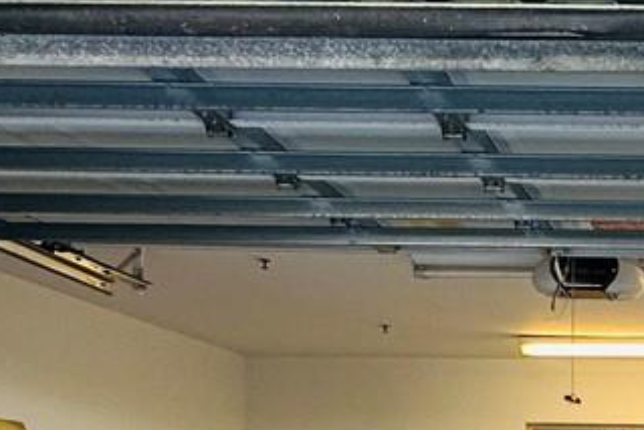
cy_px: 589
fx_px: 1306
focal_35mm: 73
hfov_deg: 25.1
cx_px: 765
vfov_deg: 17.3
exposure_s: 1/99
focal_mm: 2.22
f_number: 2.2
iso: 100
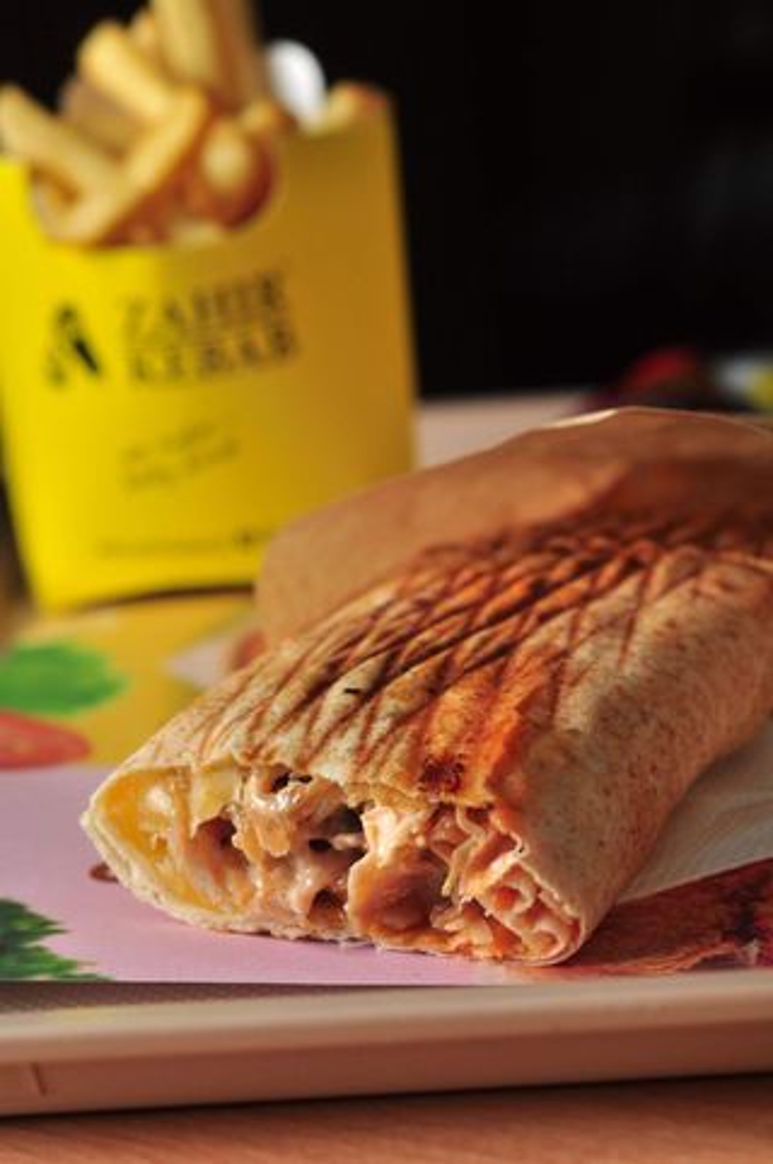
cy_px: 582
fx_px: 2422
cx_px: 386
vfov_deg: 27.0
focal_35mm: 75
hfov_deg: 18.1
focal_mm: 50
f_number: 5
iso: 250
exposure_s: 1/160
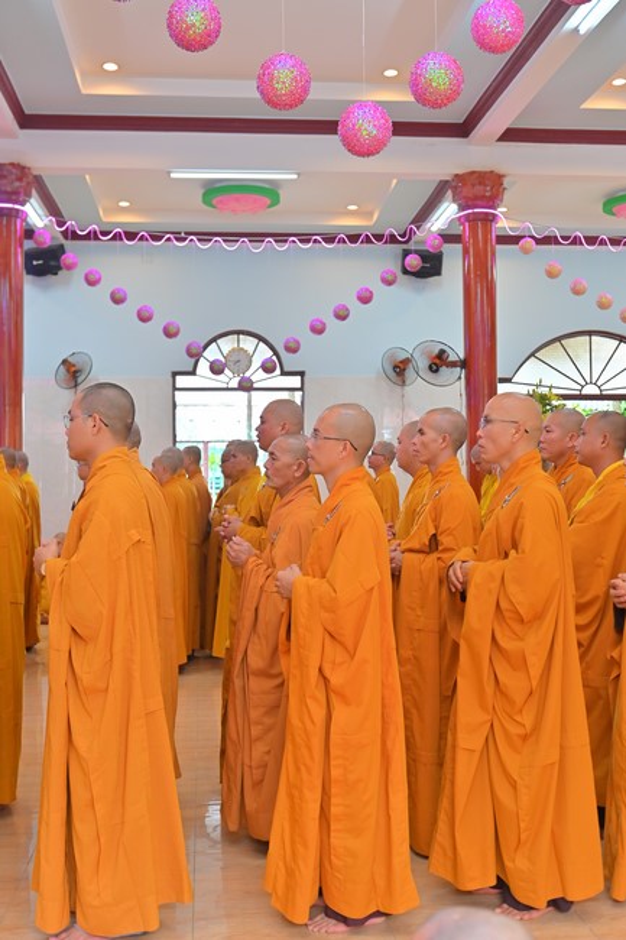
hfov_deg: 31.9
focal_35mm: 42
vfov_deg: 46.4
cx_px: 313
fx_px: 1096
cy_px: 470
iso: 1000
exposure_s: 1/100
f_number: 4
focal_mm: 42
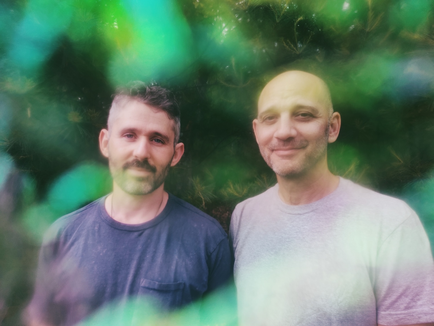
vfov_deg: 58.9
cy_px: 163
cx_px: 217
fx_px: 288
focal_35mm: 23
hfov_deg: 73.9
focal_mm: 5.56
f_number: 1.8
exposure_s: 1/200
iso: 147
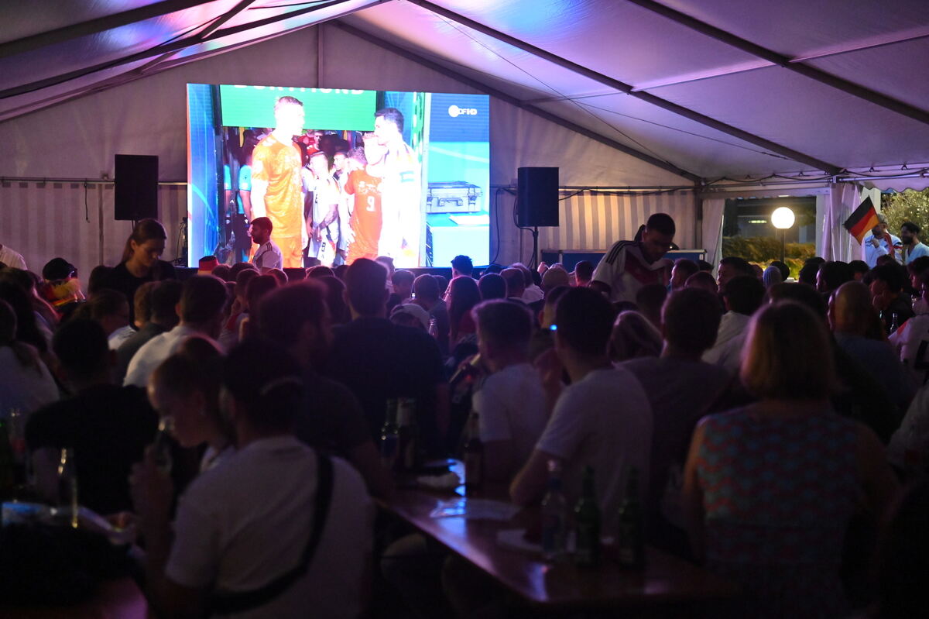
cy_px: 310
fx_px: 1548
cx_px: 464
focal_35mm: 60
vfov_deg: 22.6
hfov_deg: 33.4
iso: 8000
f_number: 2.8
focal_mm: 60
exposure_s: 1/125
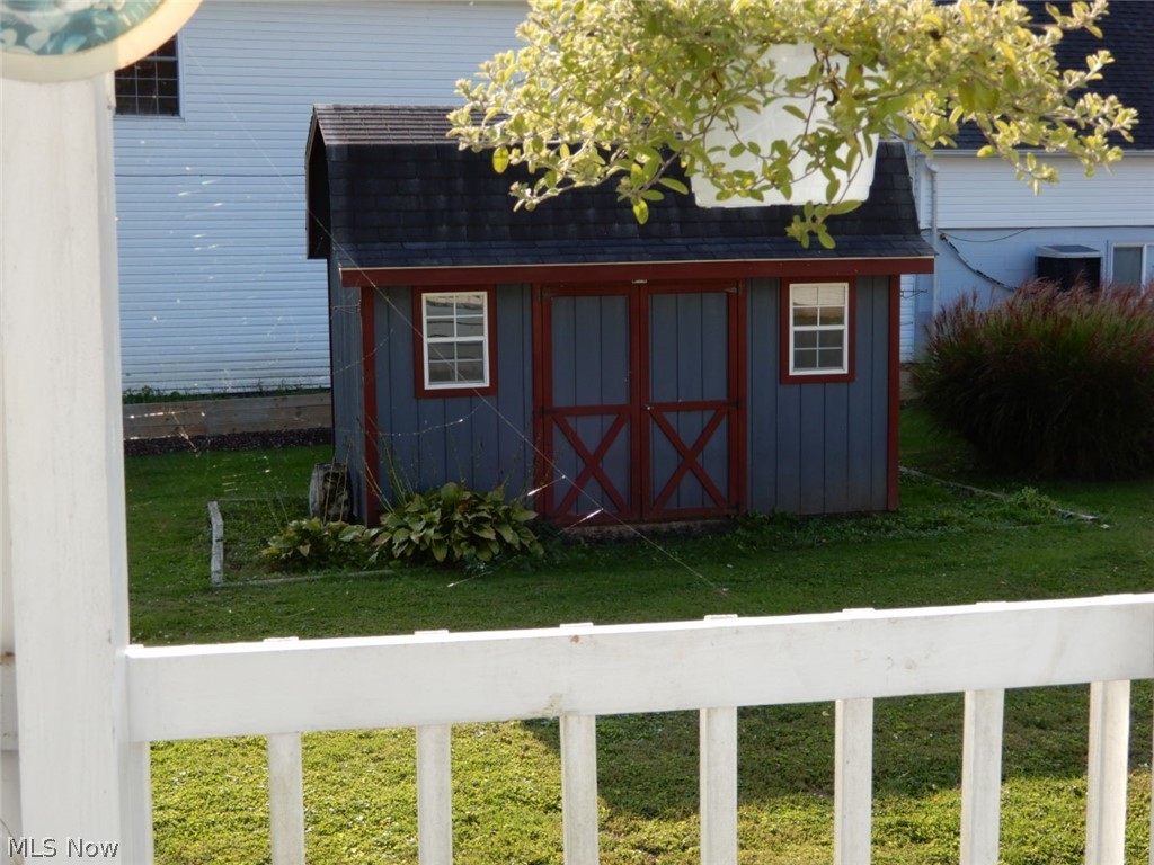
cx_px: 577
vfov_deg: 29.1
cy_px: 432
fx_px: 1667
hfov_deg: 38.2
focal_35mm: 50
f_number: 4
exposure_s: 1/200
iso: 80
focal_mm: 8.9
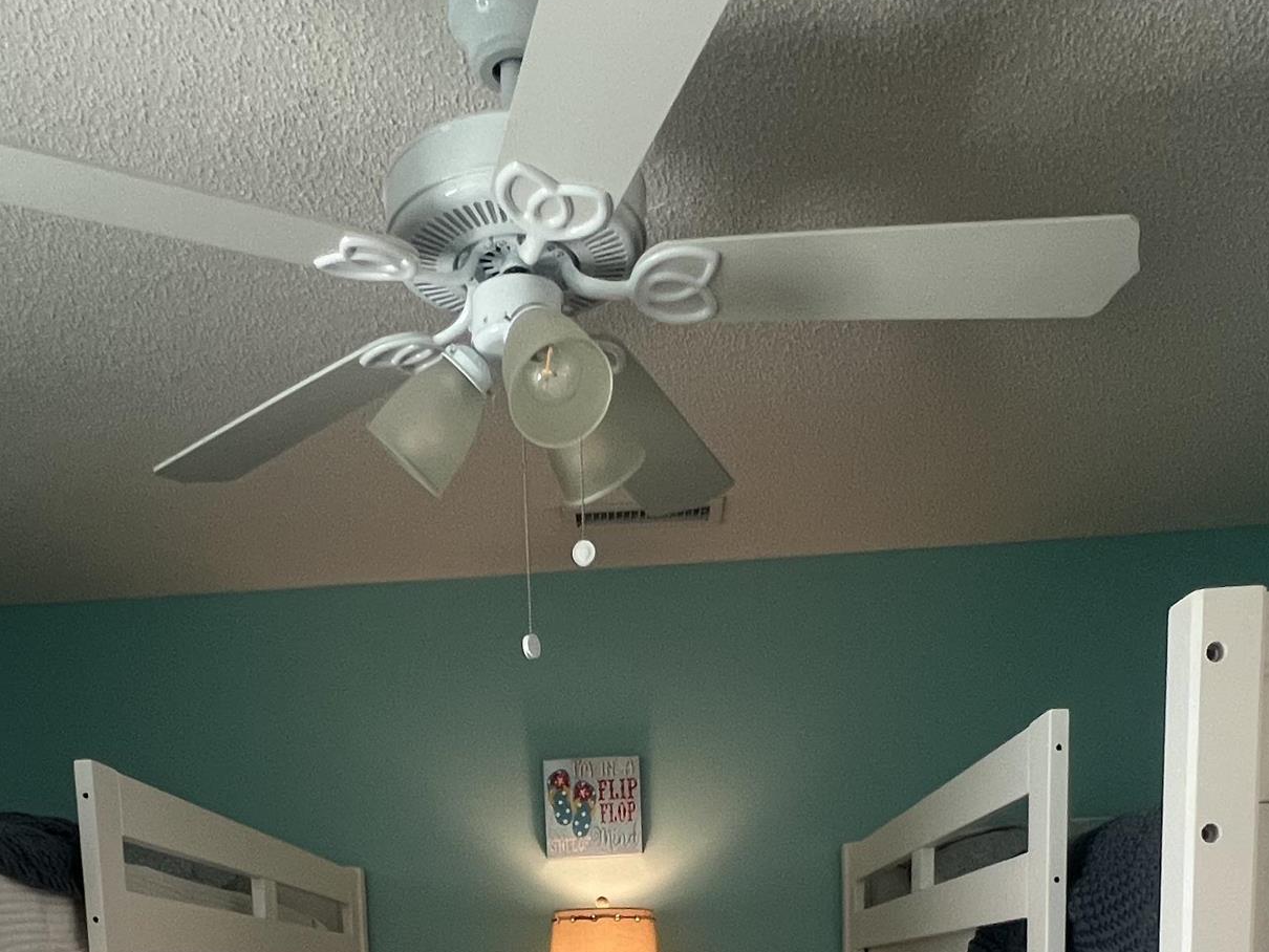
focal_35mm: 33
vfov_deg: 33.7
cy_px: 1177
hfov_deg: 55.2
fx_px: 1210
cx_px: 554
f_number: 1.8
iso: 250
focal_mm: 1.57
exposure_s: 1/60
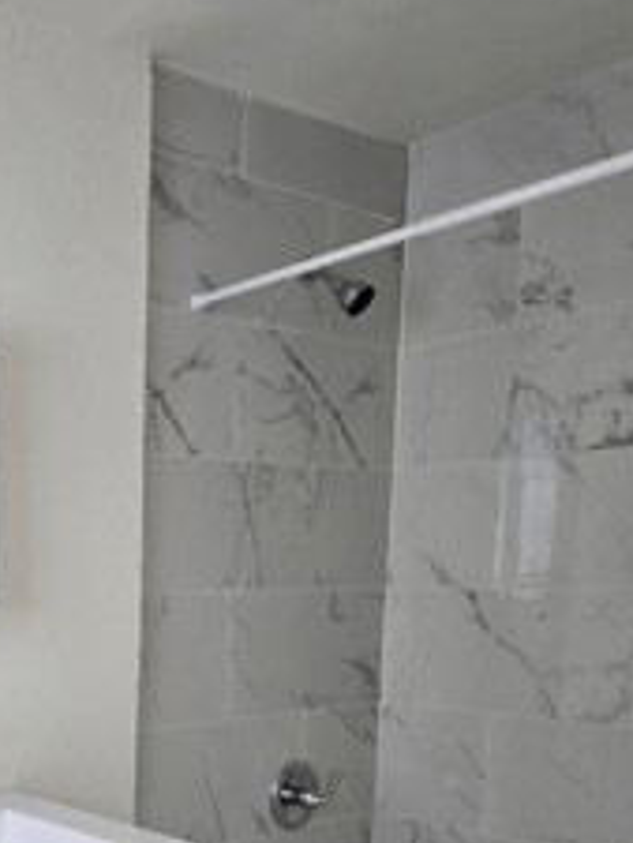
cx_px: -109
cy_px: 719
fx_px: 901
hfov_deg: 32.6
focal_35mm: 37
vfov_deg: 46.4
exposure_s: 1/60
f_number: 2.2
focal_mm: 2.2
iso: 100
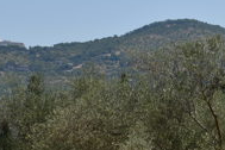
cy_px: 49
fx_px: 994
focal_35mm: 159
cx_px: 130
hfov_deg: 12.9
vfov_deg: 8.6
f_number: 8
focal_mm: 50
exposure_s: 1/500
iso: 100
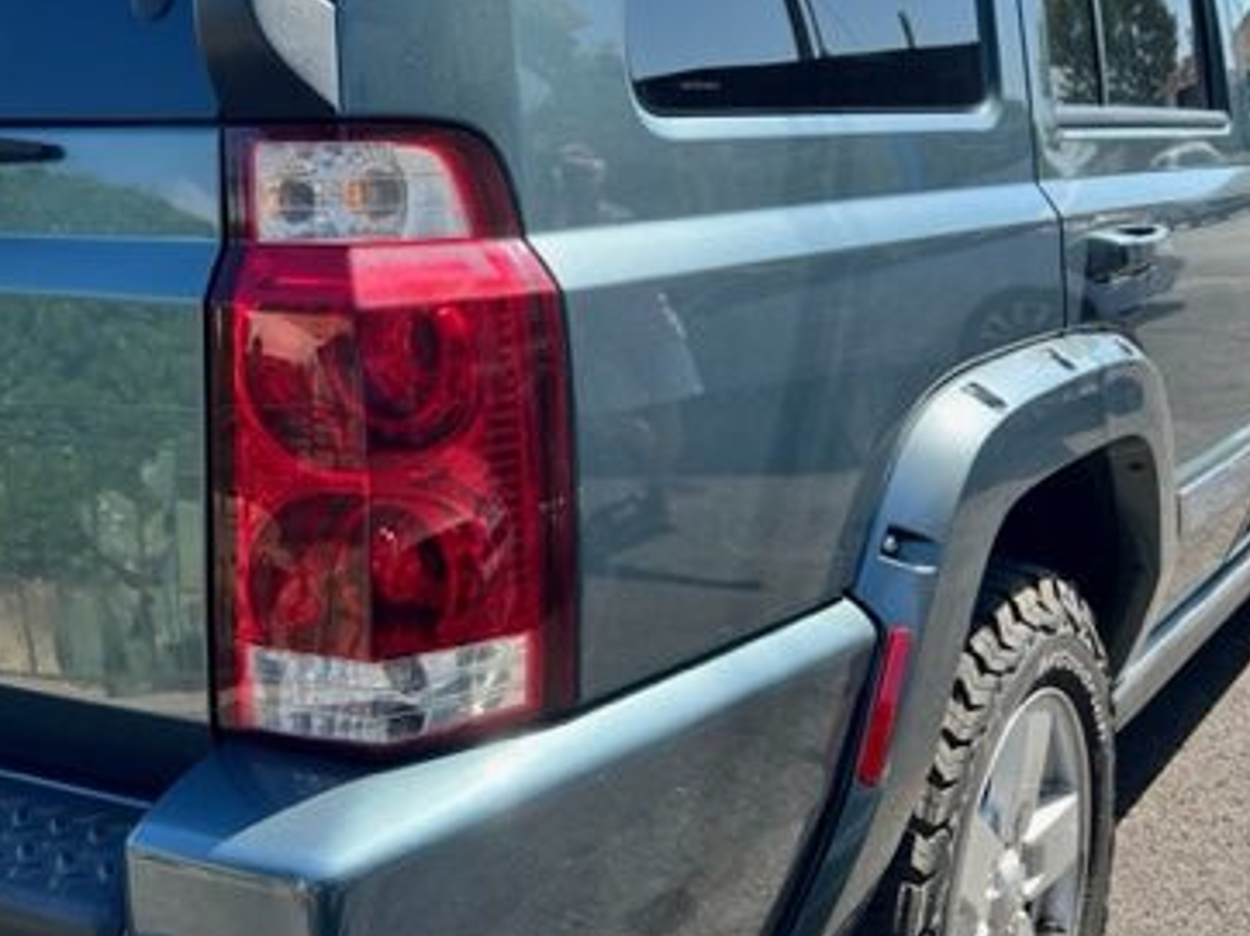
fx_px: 1660
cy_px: 376
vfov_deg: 31.4
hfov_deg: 41.2
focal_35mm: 46
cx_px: 539
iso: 50
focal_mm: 5.7
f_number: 1.5
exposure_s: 1/1395
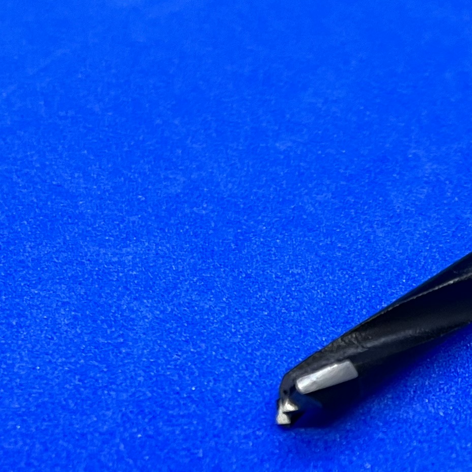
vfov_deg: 16.9
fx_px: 1543
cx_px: 488
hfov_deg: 17.0
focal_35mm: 100
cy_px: 492
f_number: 1.6
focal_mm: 5.1
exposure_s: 1/50
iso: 100
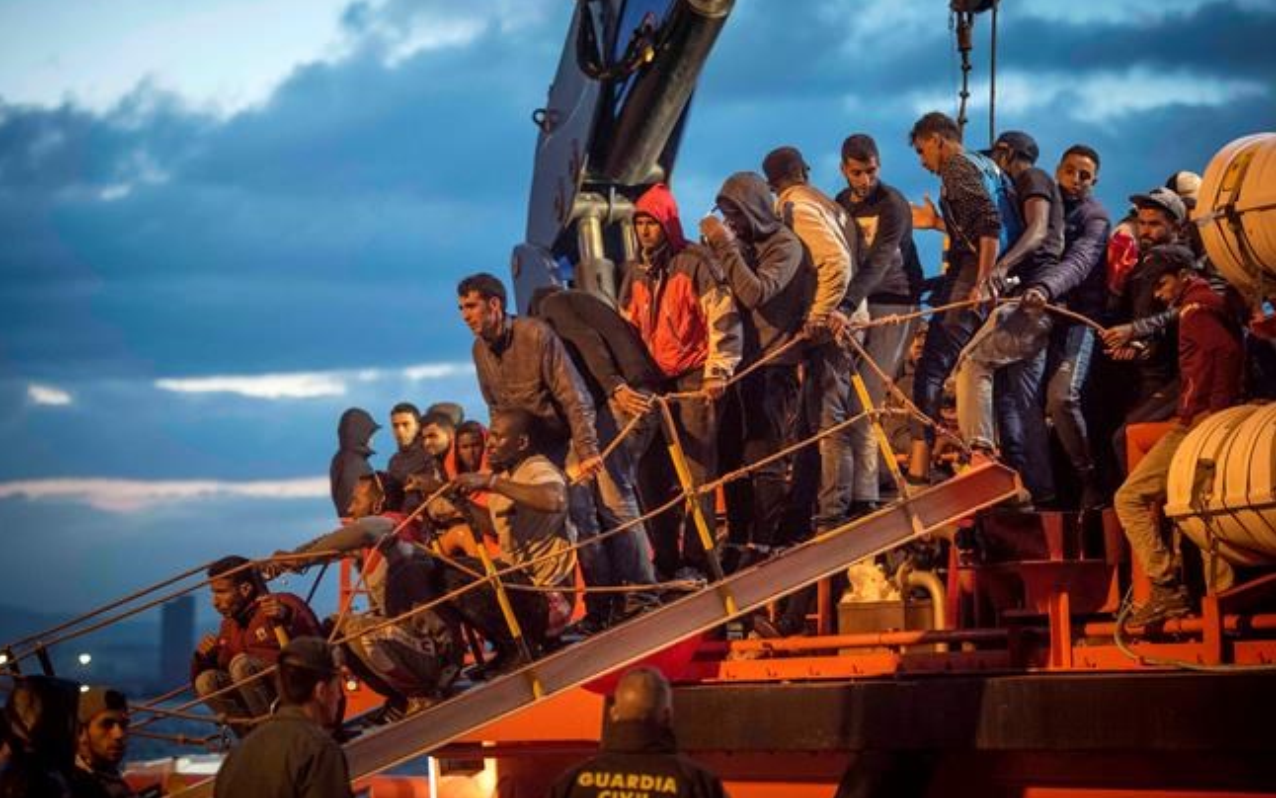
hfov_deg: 17.5
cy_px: 377
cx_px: 638
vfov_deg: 11.0
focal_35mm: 119
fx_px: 4139
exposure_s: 1/125
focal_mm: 116
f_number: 2.8
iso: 3200
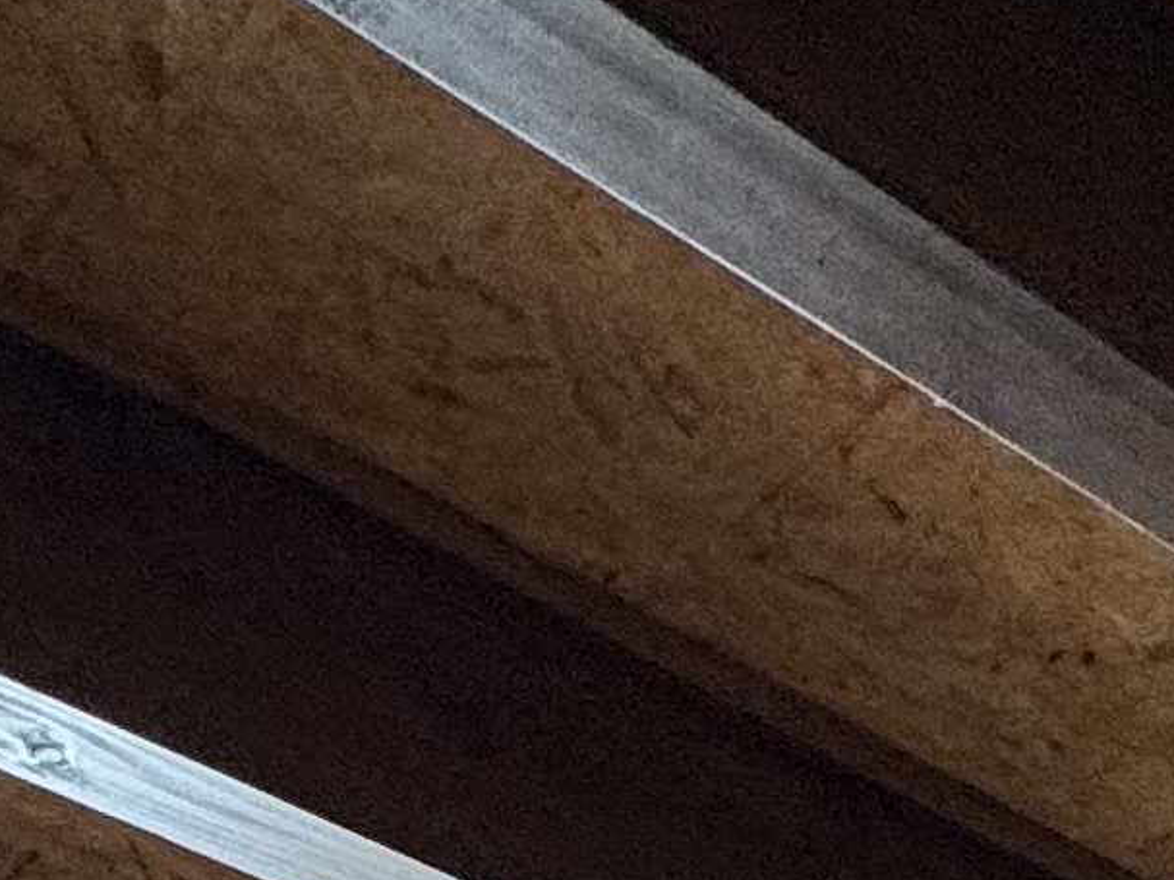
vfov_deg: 10.2
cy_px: 2806
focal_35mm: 93
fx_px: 3153
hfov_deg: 21.1
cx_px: 578
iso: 160
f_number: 2.2
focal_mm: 2.22
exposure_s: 1/99
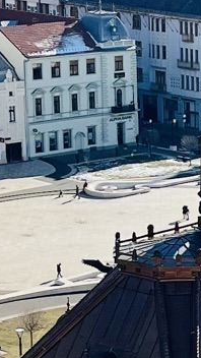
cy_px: 287
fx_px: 1563
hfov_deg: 6.8
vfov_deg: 13.0
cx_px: 529
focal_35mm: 165
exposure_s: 1/7353
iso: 50
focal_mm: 5.1
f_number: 1.6
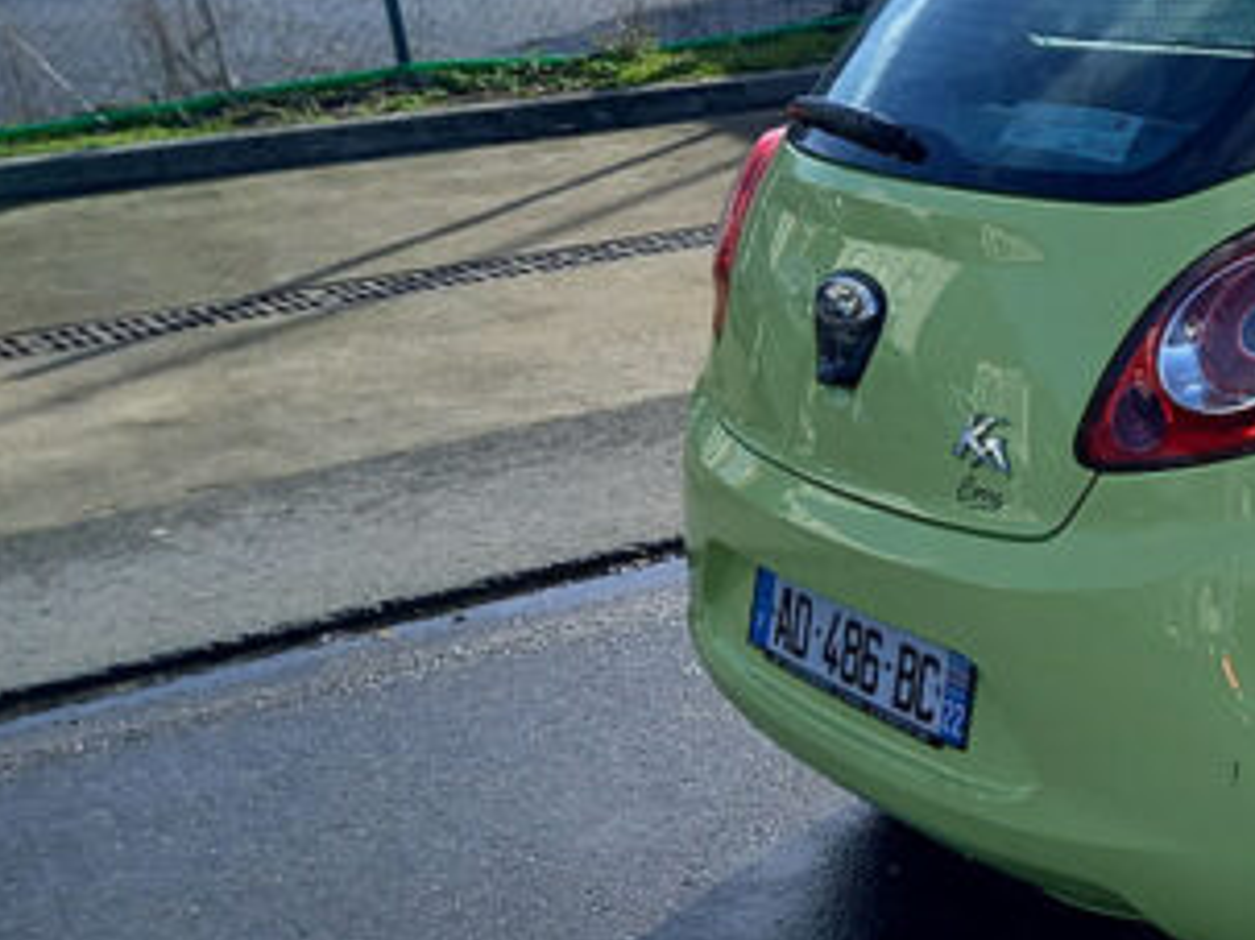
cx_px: 1607
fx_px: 2392
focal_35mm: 66
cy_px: 373
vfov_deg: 22.2
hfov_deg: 25.5
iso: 25
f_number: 2
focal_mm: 4.6
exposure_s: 1/460
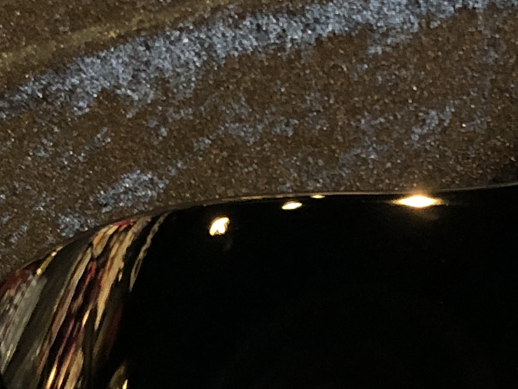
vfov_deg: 11.1
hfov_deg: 15.0
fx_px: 1901
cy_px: 634
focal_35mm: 127
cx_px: 620
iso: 100
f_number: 1.8
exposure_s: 1/13
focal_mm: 3.99
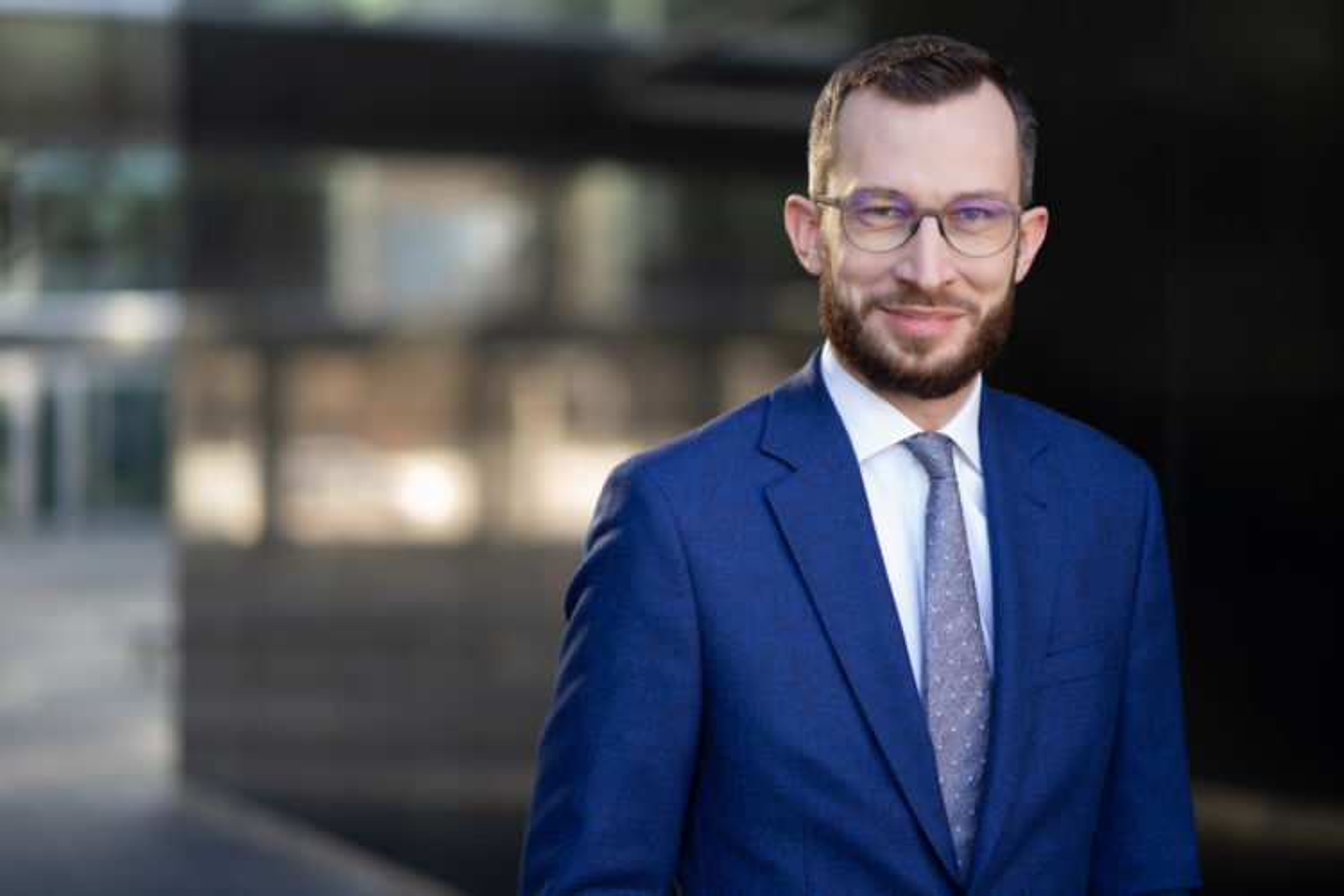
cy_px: 448
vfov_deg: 16.1
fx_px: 3173
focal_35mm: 85
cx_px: 672
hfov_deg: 23.9
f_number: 1.8
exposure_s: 1/160
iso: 160
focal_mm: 85
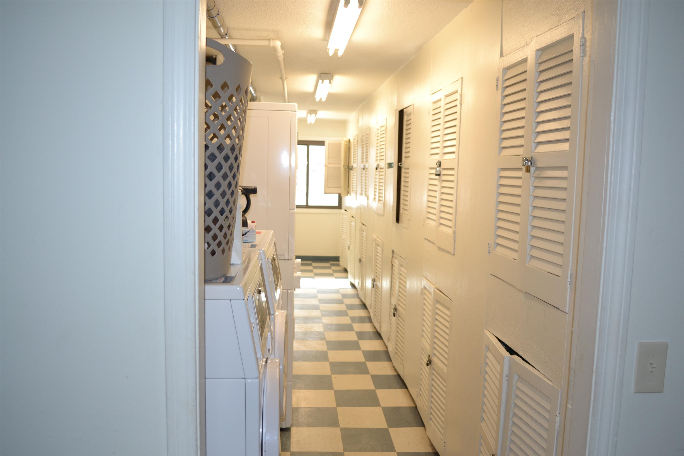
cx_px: 342
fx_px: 570
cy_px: 228
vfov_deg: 43.6
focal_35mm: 30
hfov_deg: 61.9
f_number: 3.8
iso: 400
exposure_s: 1/80
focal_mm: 20
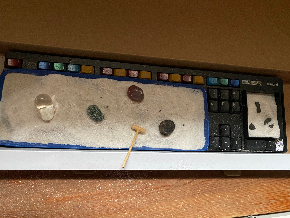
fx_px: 218
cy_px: 109
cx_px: 145
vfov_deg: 53.1
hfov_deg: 67.3
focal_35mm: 26
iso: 640
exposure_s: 1/35
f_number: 1.8
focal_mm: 4.25
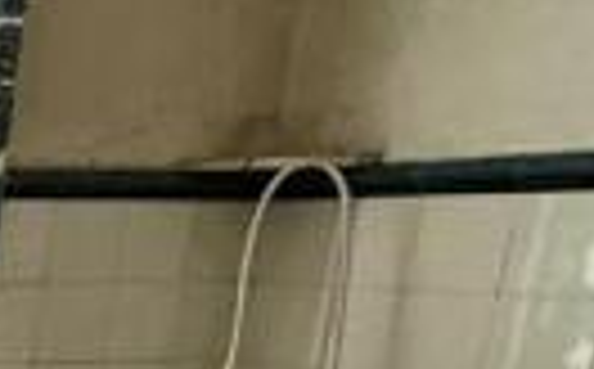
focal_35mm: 61
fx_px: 986
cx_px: -502
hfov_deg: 21.0
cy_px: 529
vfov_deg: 19.0
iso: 500
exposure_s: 1/50
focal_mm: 1.57
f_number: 1.8
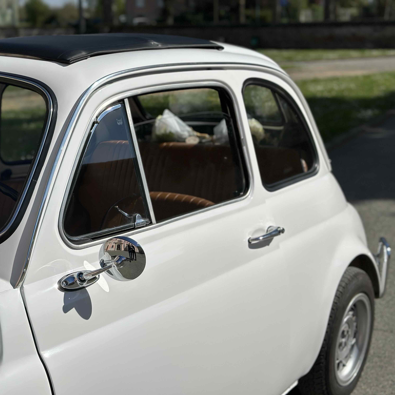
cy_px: 199
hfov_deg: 29.9
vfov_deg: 30.0
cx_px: 142
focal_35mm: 57
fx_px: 736
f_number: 1.78
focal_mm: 6.86
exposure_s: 1/18868
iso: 100
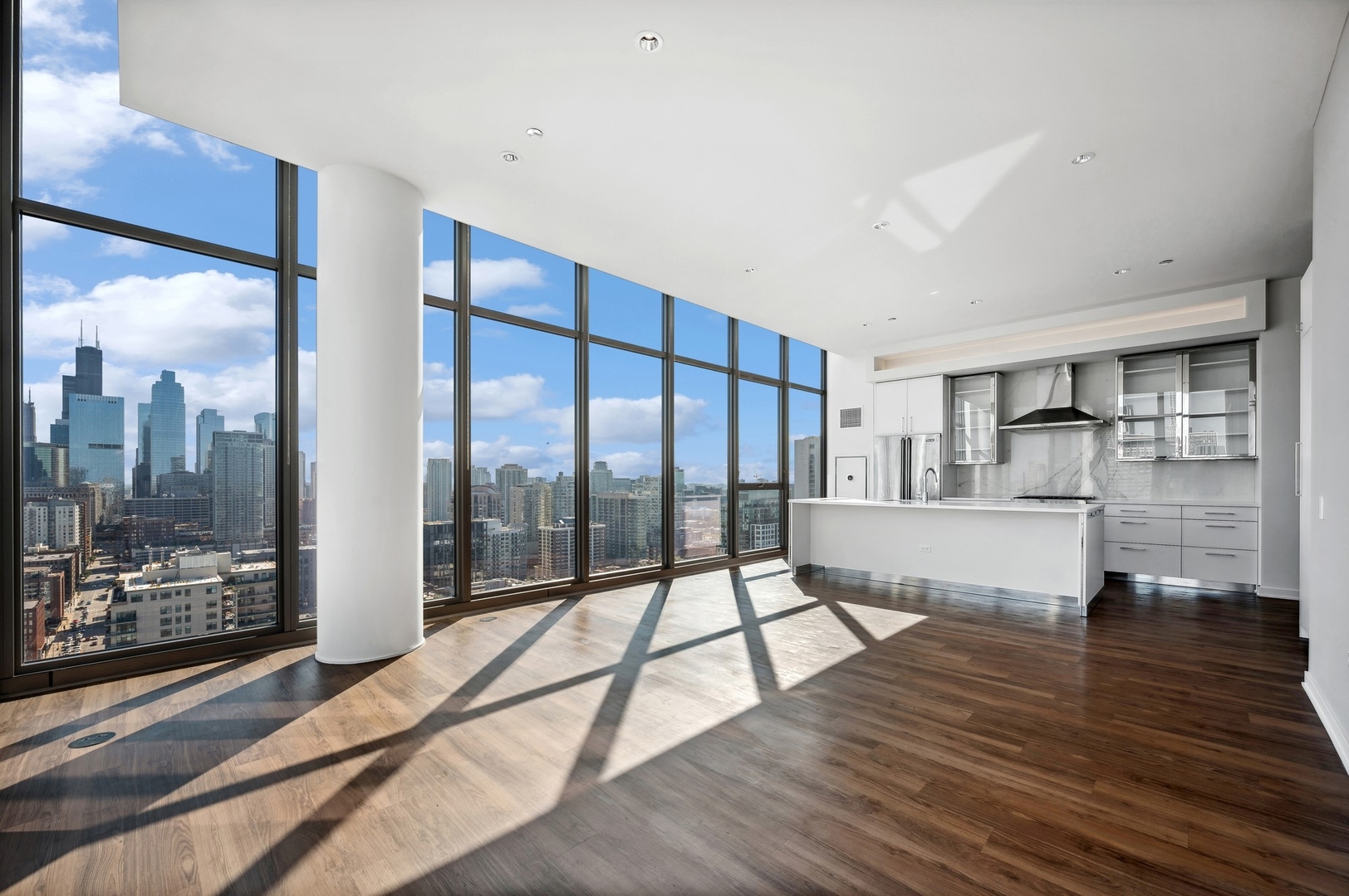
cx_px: 674
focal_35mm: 14
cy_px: 448
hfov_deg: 104.3
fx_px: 524
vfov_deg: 81.1
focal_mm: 14
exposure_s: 1/20
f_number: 10
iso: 100
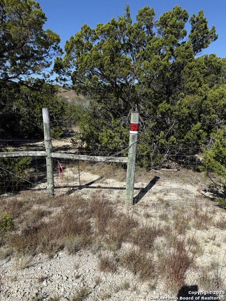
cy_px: 150
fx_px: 209
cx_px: 113
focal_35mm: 24
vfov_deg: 71.6
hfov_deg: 56.8
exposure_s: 1/5714
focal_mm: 6.76
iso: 80
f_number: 1.78
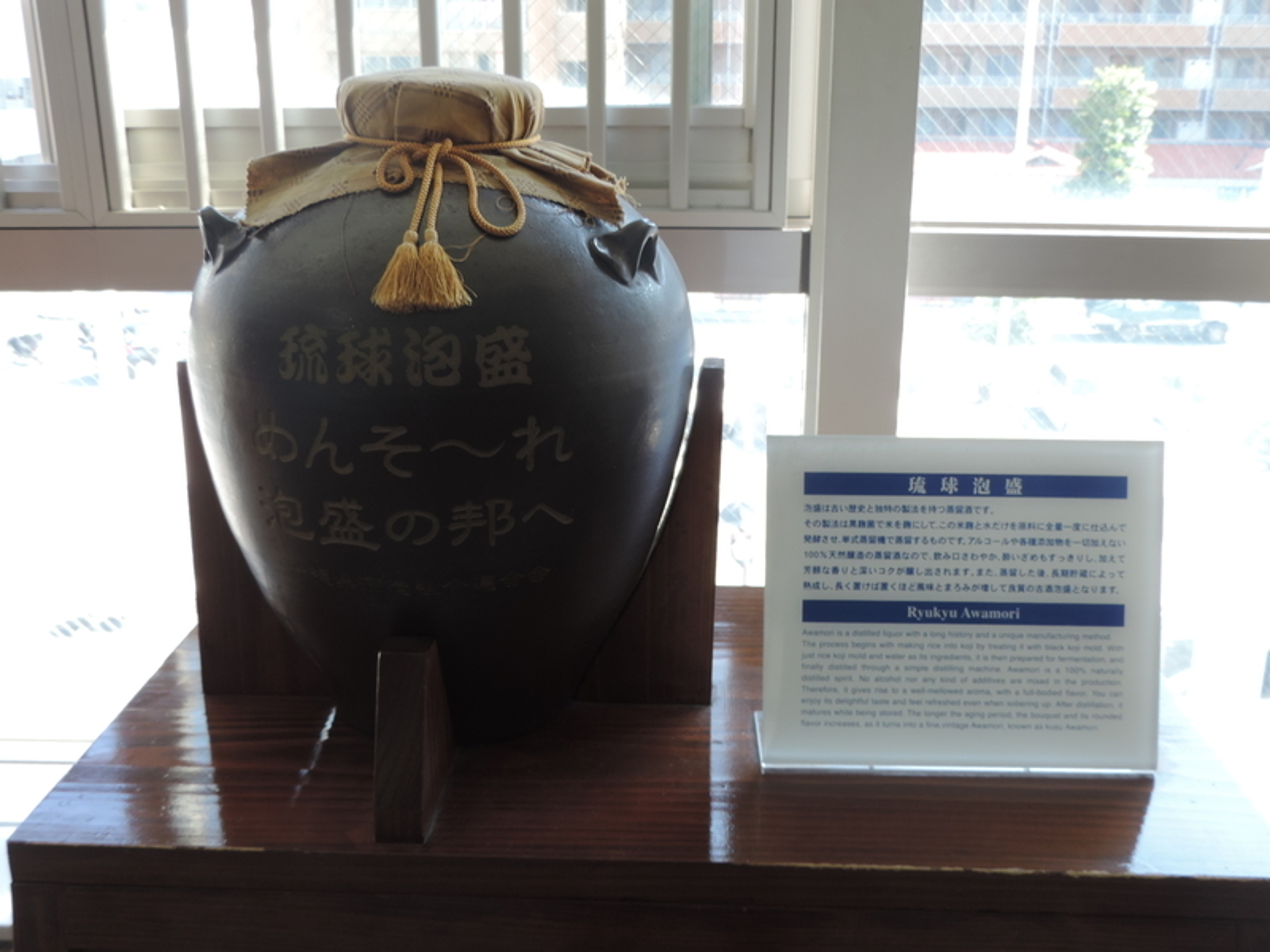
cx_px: 635
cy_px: 476
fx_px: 1284
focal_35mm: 35
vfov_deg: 40.7
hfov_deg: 52.6
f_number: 3.3
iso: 80
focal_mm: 6.2
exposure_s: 1/50
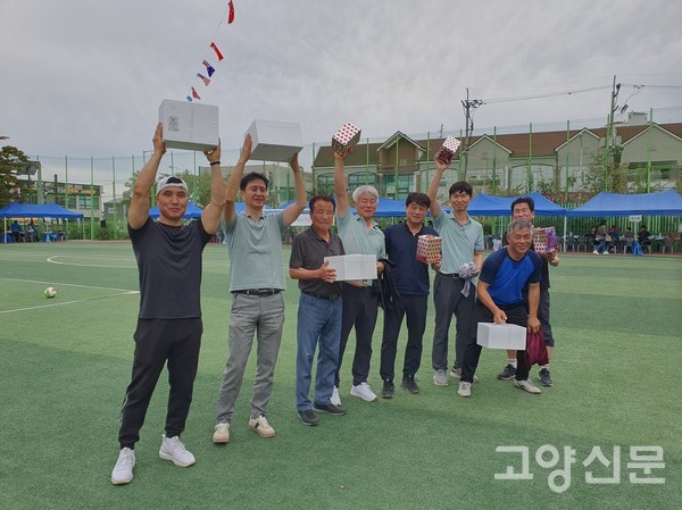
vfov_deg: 53.0
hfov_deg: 67.3
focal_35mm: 26
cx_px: 341
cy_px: 255
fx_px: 512
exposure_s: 1/556
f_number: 2.4
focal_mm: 4.3
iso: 50
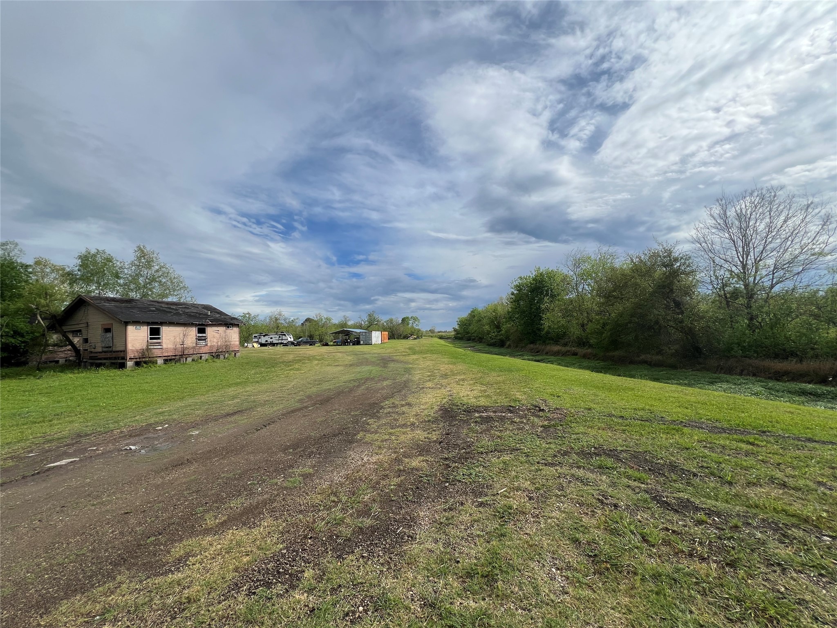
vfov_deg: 89.9
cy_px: 314
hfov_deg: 106.2
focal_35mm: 13
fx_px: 314
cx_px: 418
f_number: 1.8
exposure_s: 1/2597
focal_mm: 1.57
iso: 32
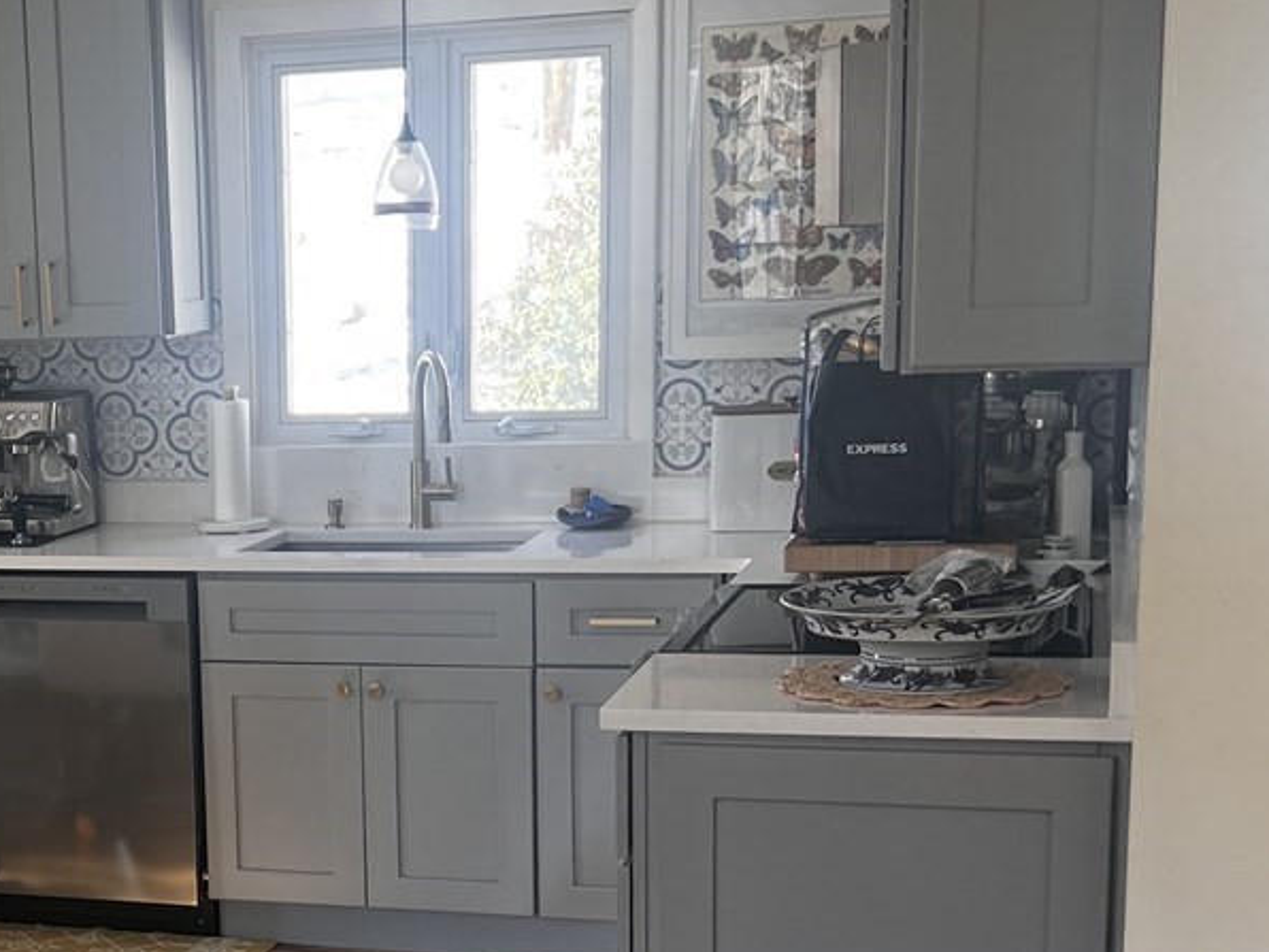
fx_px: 2456
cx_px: 175
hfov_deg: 28.1
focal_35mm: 67
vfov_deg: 21.7
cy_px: 743
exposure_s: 1/121
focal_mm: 5.7
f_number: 1.5
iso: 100
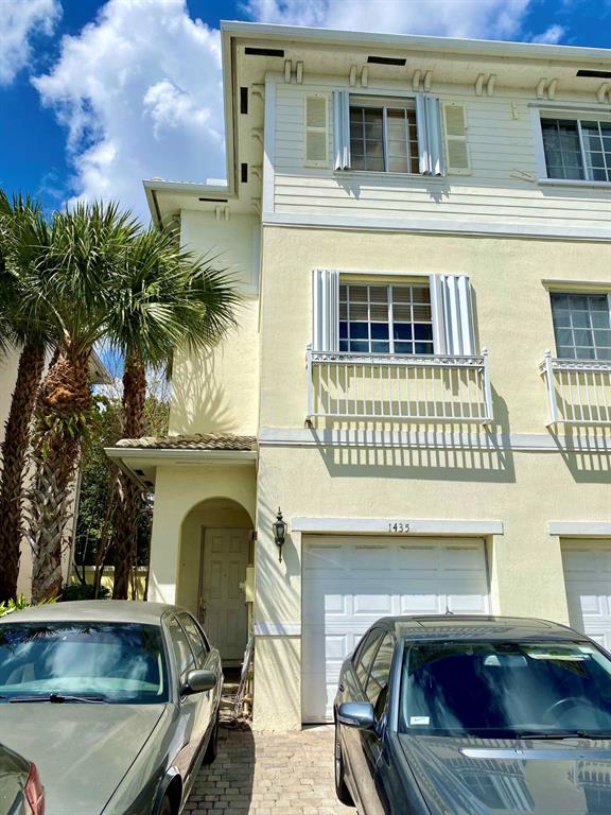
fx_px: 612
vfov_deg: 67.3
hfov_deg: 53.1
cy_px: 408
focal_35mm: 26
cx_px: 306
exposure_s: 1/6061
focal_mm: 4.25
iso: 32
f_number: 1.8
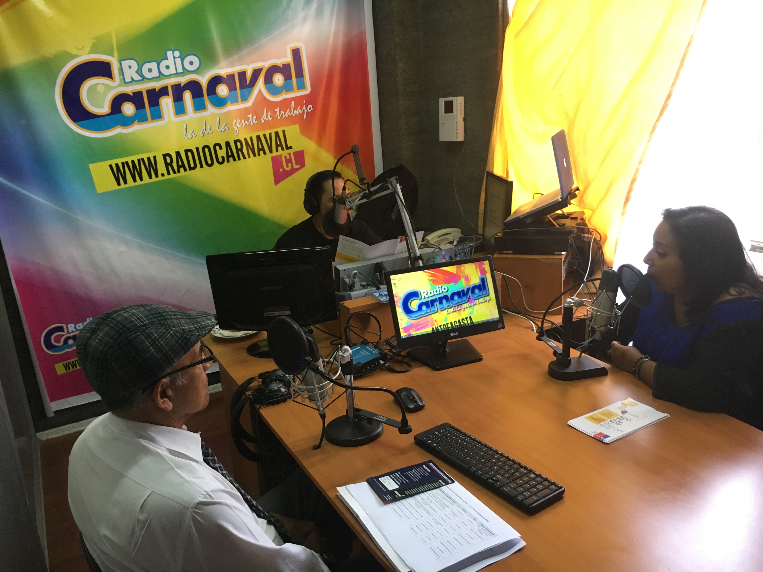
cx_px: 382
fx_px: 639
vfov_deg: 48.2
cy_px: 286
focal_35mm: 29
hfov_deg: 61.7
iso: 125
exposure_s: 1/33
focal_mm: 4.15
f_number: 2.2
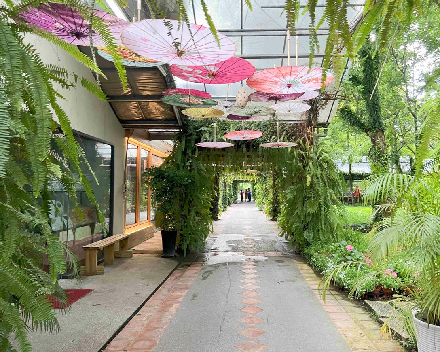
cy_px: 170
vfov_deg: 51.5
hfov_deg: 62.1
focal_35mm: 28
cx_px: 241
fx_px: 365
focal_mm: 5.7
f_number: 1.5
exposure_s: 1/81
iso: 125
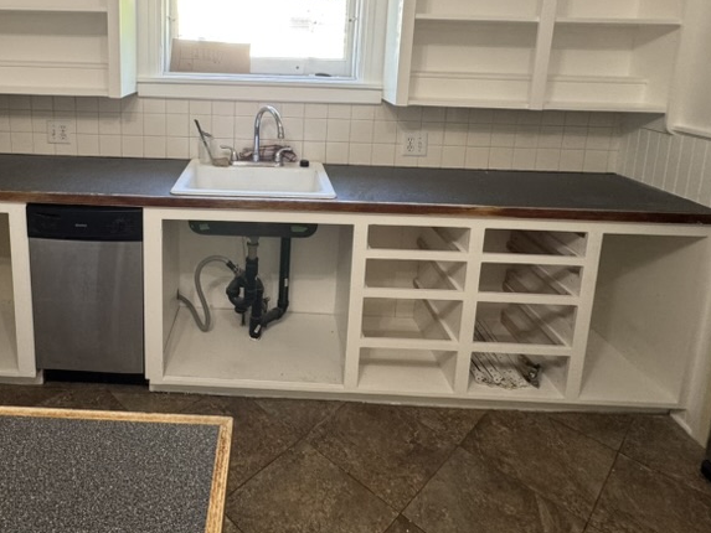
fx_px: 514
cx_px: 249
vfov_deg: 52.5
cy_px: 133
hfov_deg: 67.8
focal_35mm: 25
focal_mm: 2.22
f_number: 2.2
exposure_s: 1/120
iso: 250
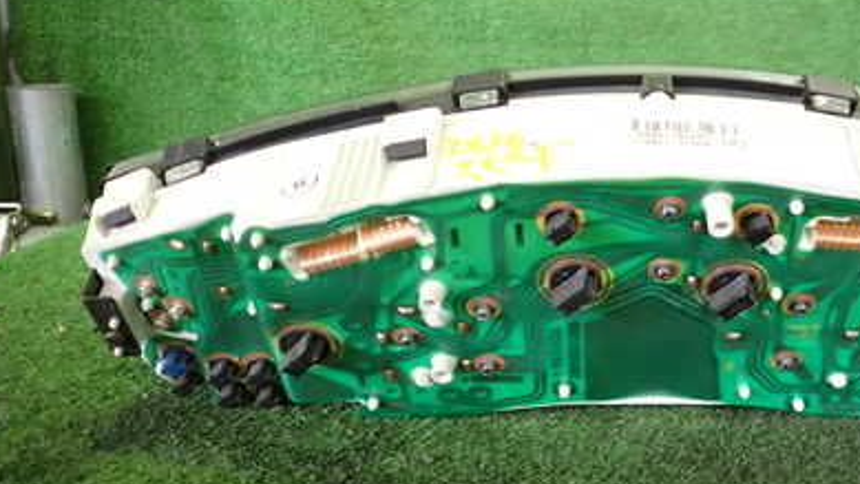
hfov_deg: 46.7
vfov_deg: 28.4
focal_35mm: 42
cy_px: 254
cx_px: 637
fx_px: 958
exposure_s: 1/30
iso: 320
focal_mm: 4.5
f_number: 2
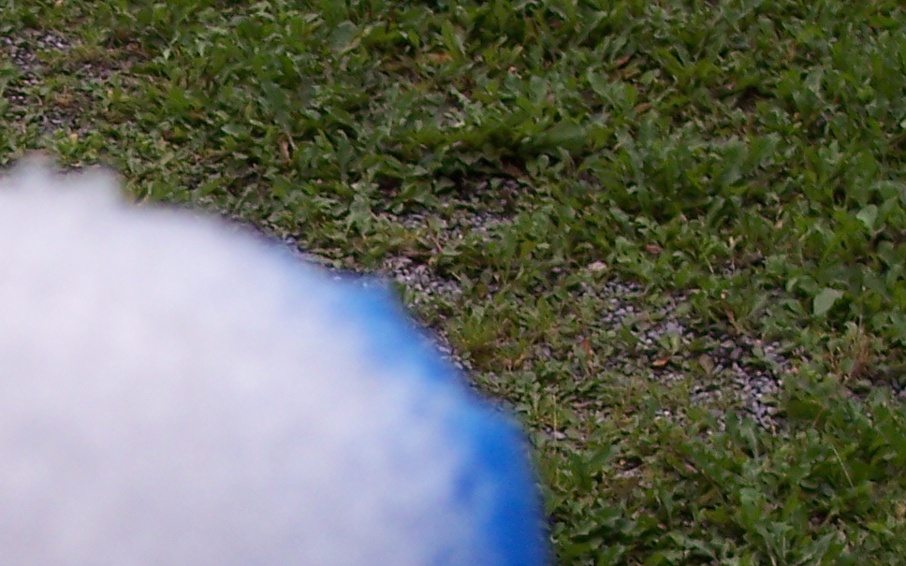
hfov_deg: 16.7
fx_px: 3012
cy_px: 728
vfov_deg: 10.5
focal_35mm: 122
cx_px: -45
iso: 100
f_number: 4
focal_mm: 8
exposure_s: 1/750
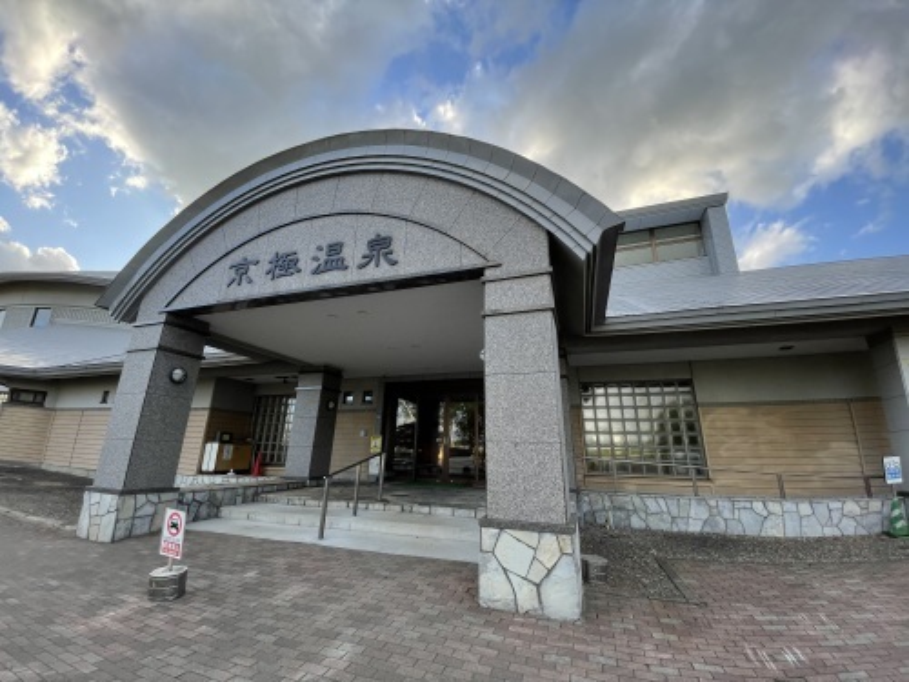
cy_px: 341
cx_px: 454
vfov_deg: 89.9
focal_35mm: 13
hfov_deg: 106.2
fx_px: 341
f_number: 2.4
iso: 25
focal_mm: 1.55
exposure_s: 1/184
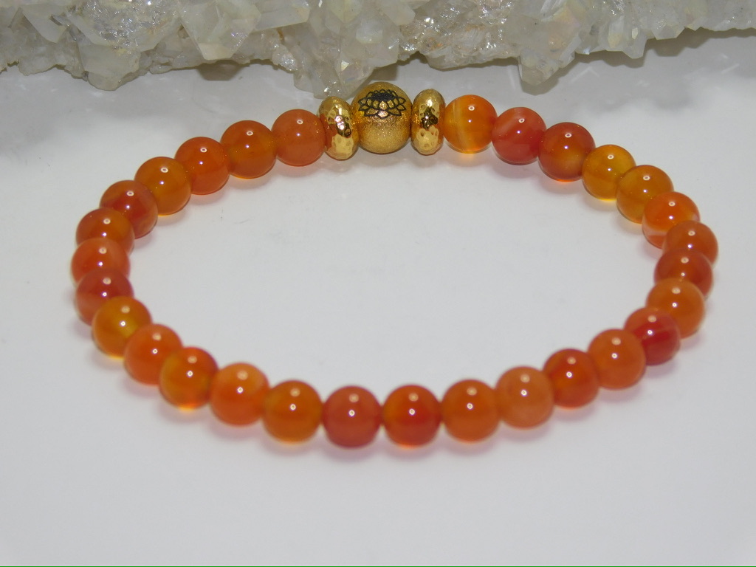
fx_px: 5067
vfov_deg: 6.4
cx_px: 378
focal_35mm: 232
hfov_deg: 8.5
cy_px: 284
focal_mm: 41.3
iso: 200
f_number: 5.6
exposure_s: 1/60
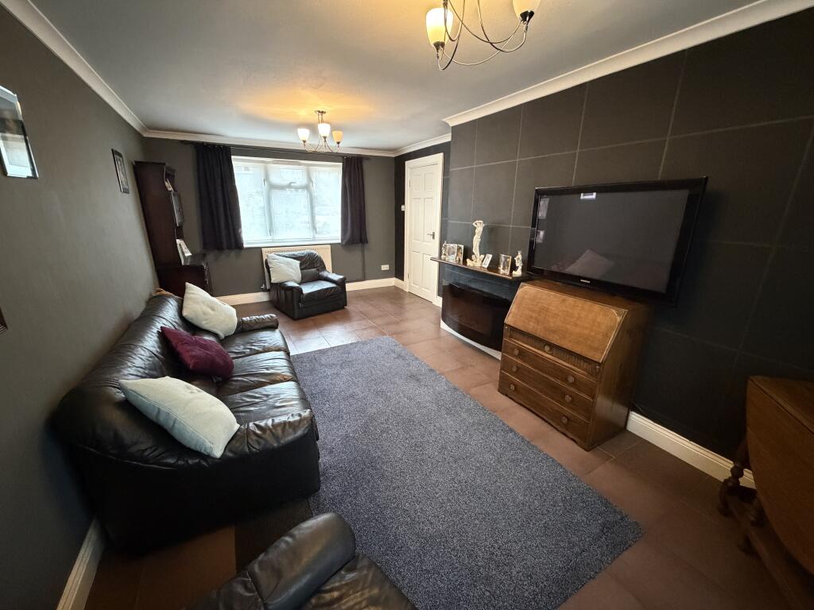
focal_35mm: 14
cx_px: 407
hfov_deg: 102.1
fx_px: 329
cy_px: 305
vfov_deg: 85.7
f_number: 2.2
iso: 1250
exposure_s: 1/50
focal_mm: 2.22
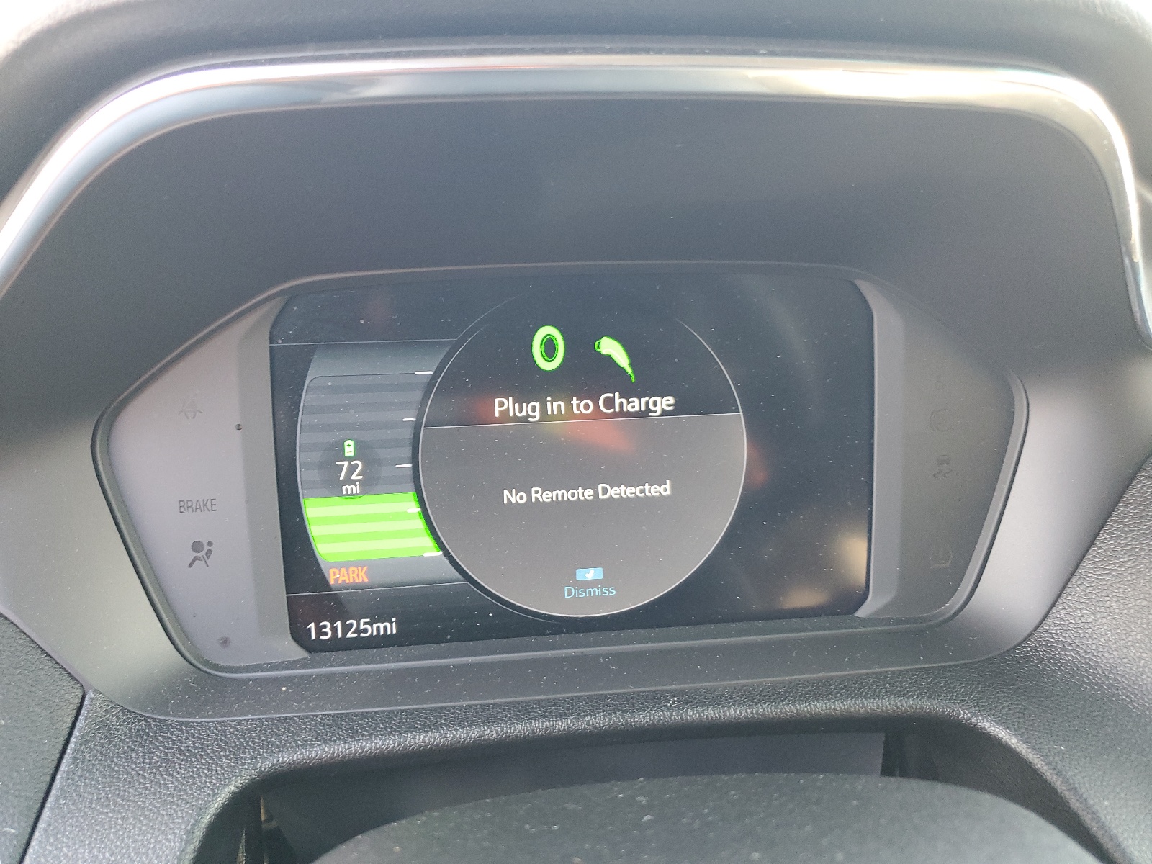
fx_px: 865
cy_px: 432
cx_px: 576
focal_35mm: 26
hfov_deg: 67.3
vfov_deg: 53.1
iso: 159
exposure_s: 1/60.2
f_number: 1.5
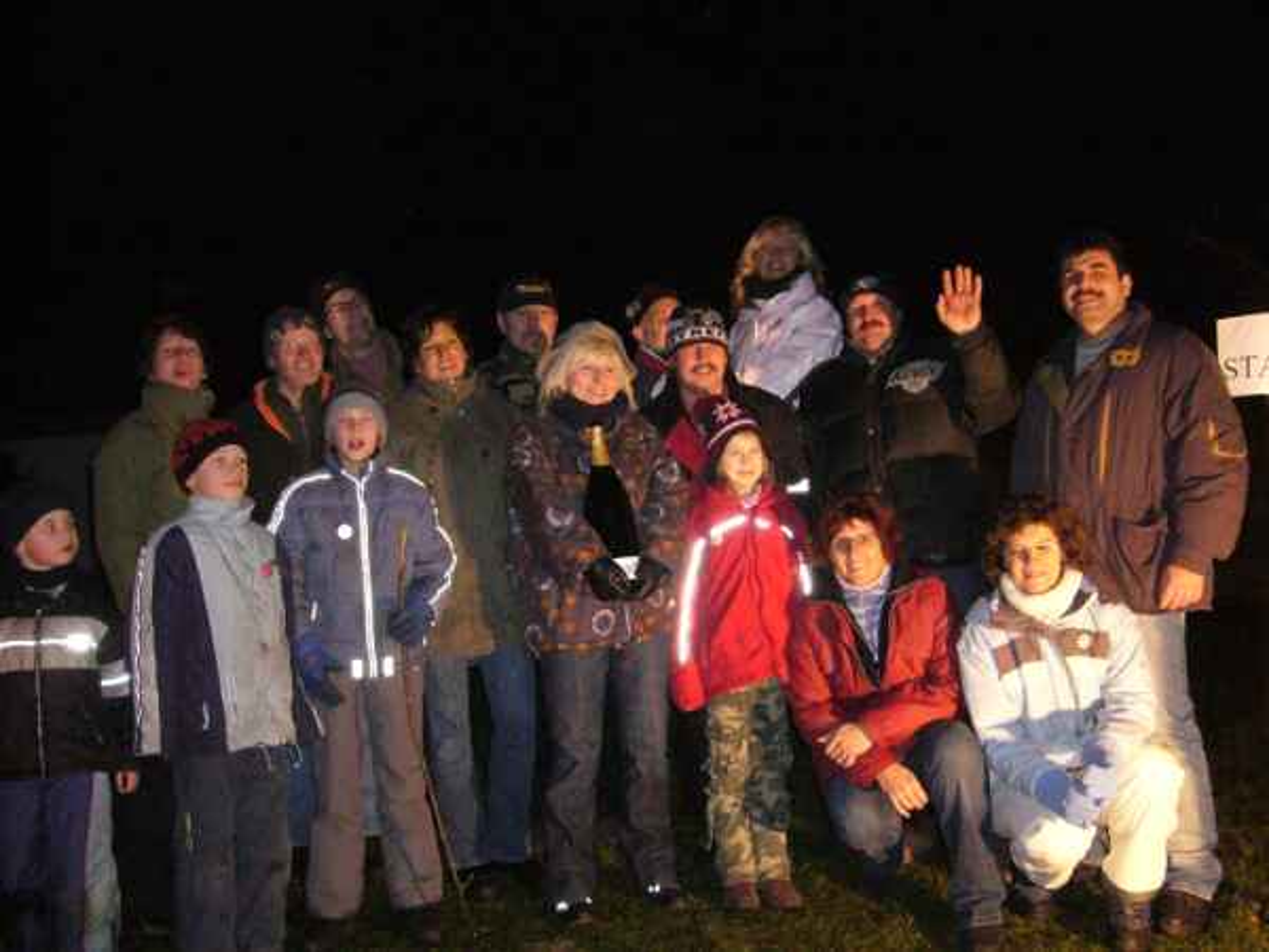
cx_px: 634
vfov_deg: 40.7
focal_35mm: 35
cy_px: 476
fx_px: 1283
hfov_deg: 52.6
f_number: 2.8
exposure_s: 1/60
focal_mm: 5.8
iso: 400
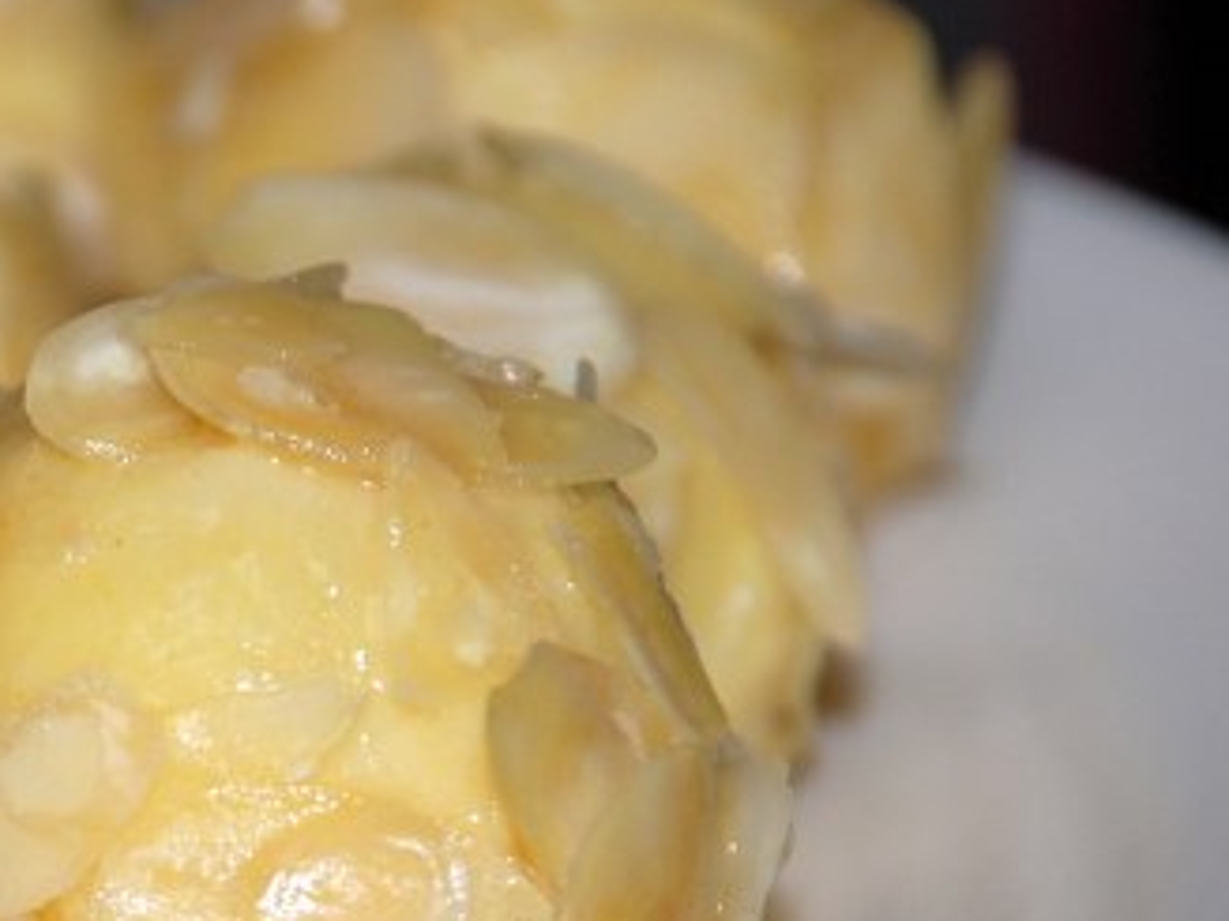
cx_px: -124
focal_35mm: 477
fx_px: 16935
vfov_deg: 3.1
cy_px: 808
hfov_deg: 4.1
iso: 200
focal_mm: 135
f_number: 5.6
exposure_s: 1/60
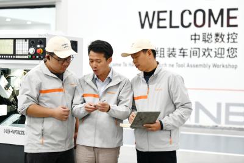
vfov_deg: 19.5
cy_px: 82
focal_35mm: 70
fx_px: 475
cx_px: 122
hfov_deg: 28.8
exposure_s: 1/125
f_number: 3.2
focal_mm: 70
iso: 400
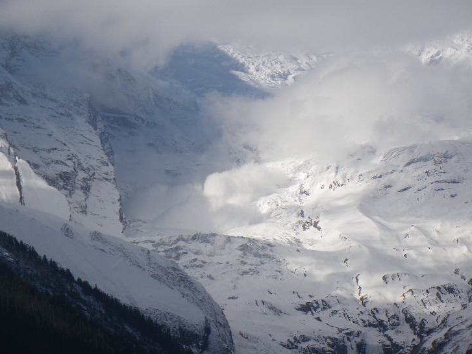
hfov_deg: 14.6
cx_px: 248
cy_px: 164
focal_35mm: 135
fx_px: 1840
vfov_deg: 11.0
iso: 50
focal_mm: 20.6
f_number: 6.3
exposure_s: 1/400
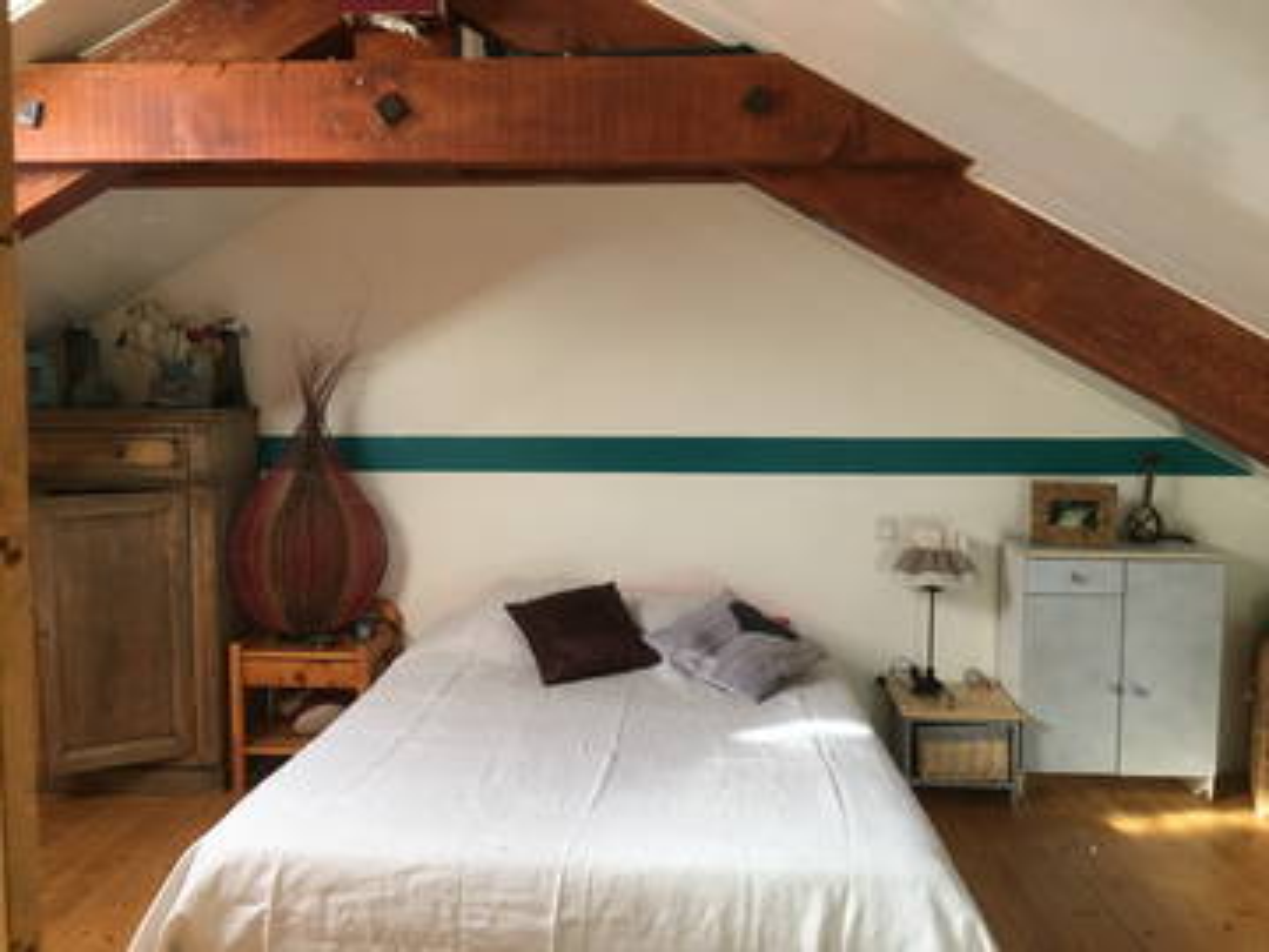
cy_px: 476
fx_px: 1063
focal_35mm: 29
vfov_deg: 48.2
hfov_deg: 61.7
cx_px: 634
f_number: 2.2
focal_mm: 4.15
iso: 50
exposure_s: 1/33
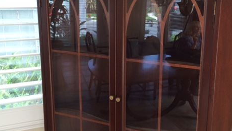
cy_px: 55
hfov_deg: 46.2
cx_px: 135
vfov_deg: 27.1
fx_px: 271
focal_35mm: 44
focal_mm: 4.15
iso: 40
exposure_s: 1/30
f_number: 2.2
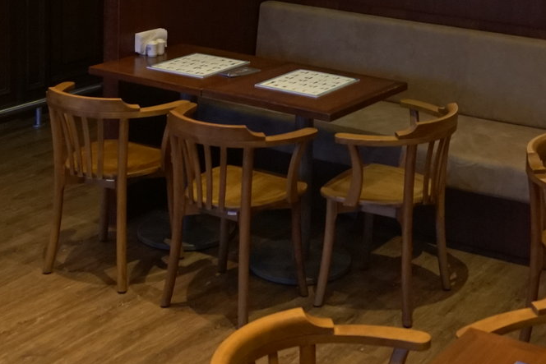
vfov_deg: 17.4
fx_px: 1123
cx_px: 419
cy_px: -90
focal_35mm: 74
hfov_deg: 26.9
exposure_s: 1/50
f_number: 3.5
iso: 1600
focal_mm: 16
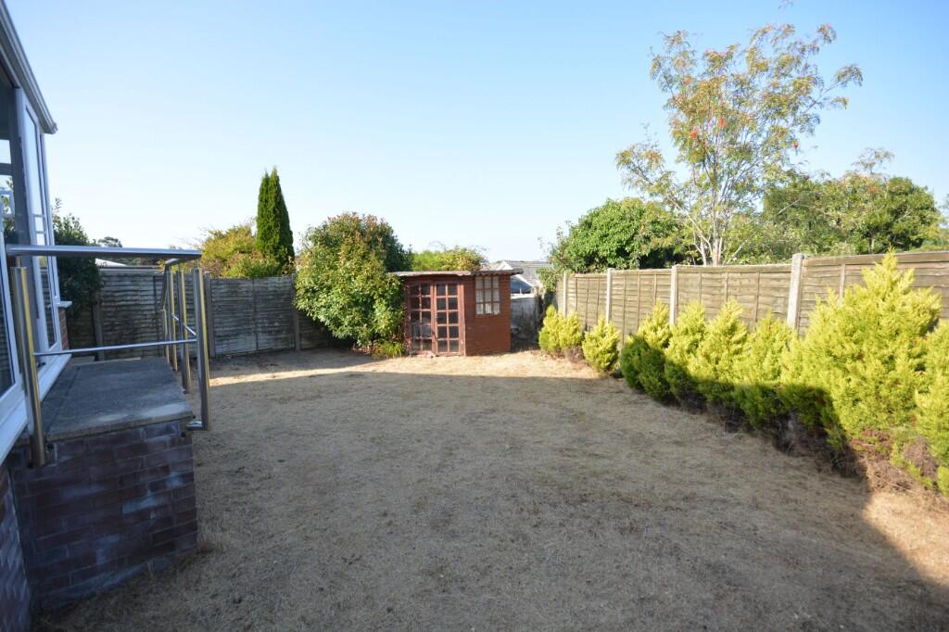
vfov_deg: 77.3
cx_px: 474
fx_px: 395
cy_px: 316
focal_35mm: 15
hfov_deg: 100.4
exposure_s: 1/320
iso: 400
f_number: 8
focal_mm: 10
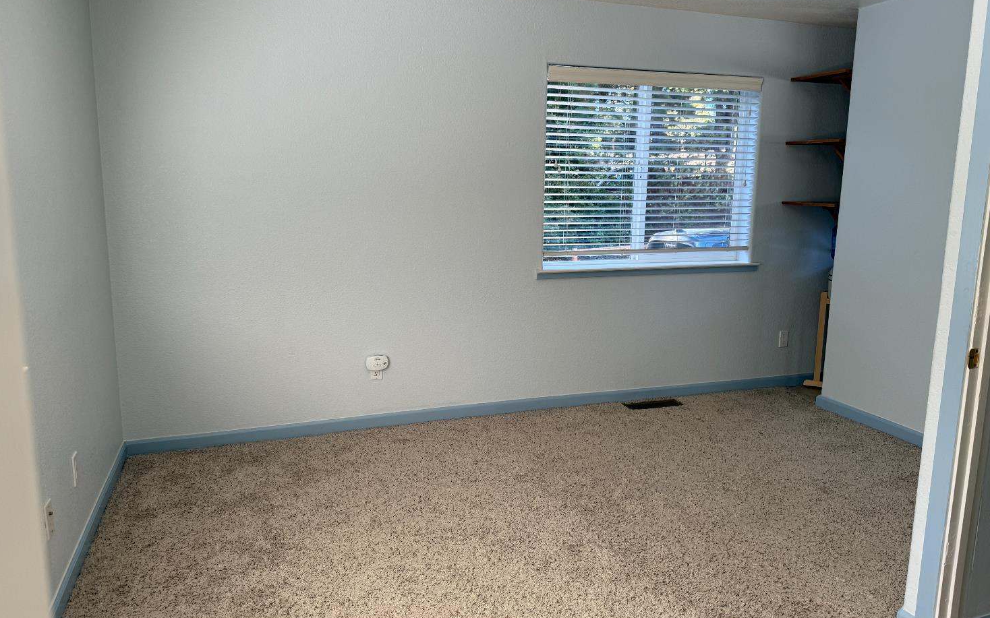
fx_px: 701
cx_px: 503
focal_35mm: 26
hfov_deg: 70.4
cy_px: 294
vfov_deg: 47.6
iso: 80
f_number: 1.78
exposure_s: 1/121
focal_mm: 6.76
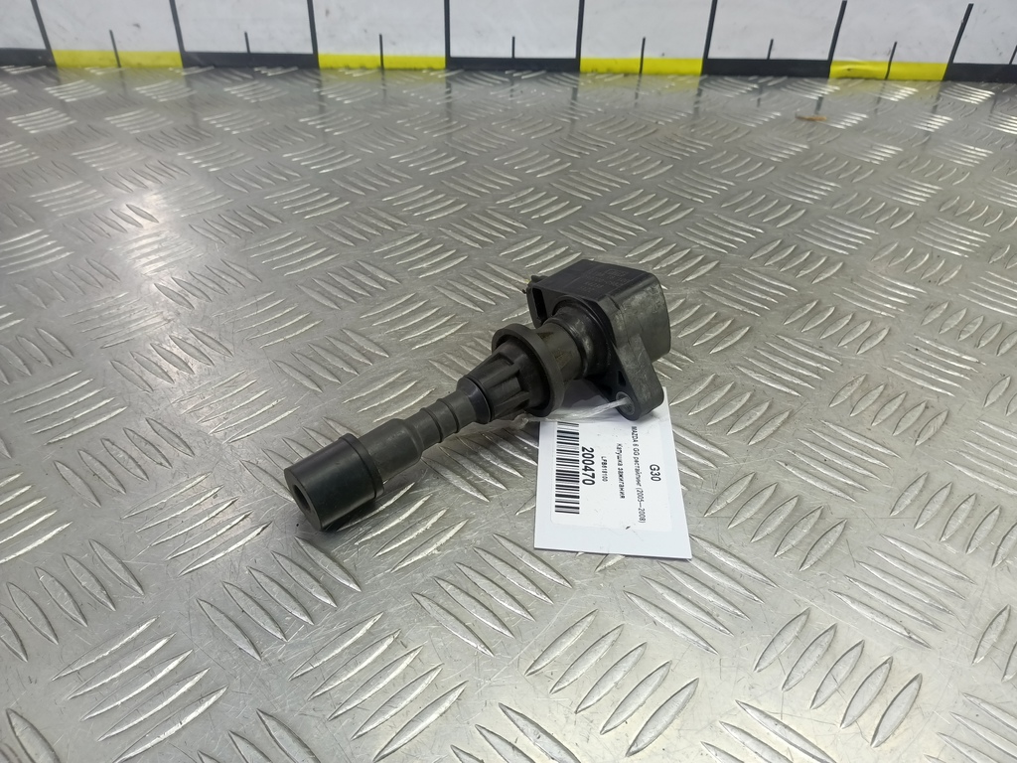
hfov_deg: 73.9
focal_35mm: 23
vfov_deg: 58.9
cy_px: 382
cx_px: 508
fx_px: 676
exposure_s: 1/50
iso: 130
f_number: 1.6
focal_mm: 4.11
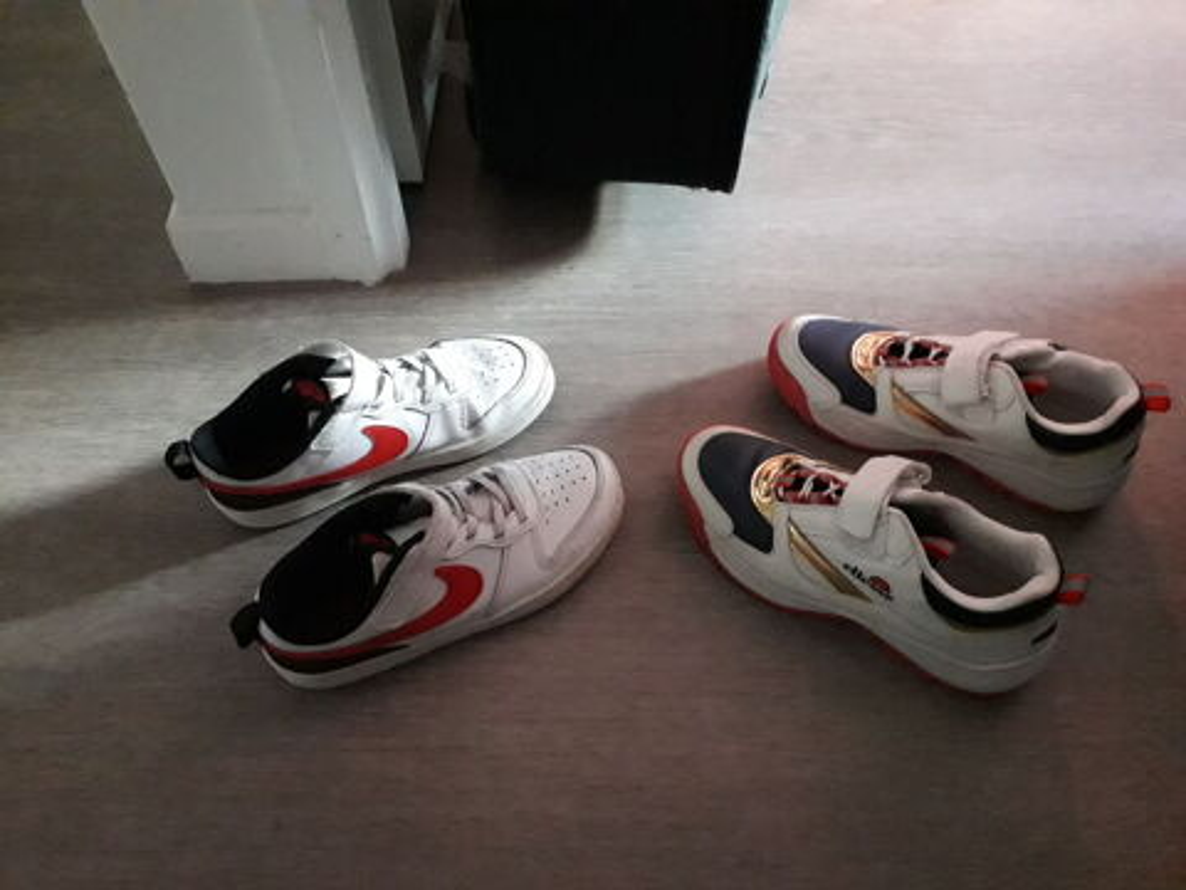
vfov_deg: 51.4
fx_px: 925
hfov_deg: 65.3
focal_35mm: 27
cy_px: 445
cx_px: 593
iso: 800
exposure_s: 1/17
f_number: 1.9
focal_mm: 3.6
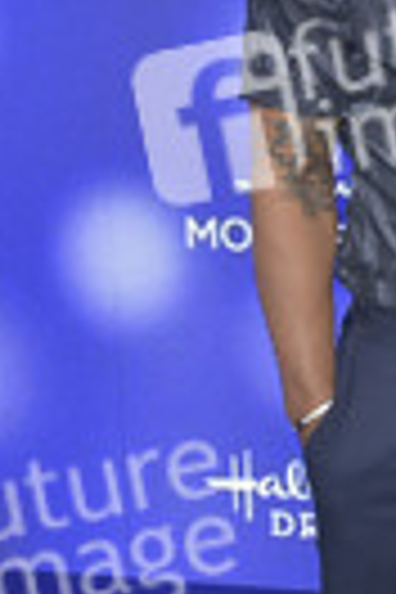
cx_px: 497
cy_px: 324
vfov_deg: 17.8
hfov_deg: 11.6
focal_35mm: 115
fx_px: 1897
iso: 320
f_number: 7.1
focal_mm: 38
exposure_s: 1/250
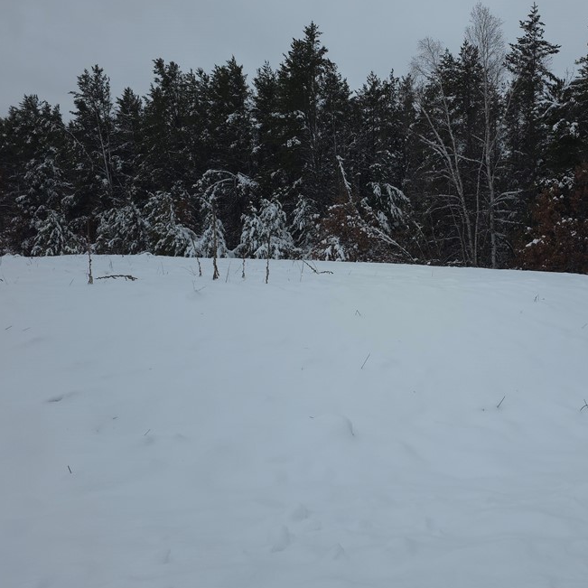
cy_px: 284
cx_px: 387
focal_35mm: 32
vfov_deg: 51.1
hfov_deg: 50.3
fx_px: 615
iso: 125
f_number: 1.7
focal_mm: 6.3
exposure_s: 1/3528
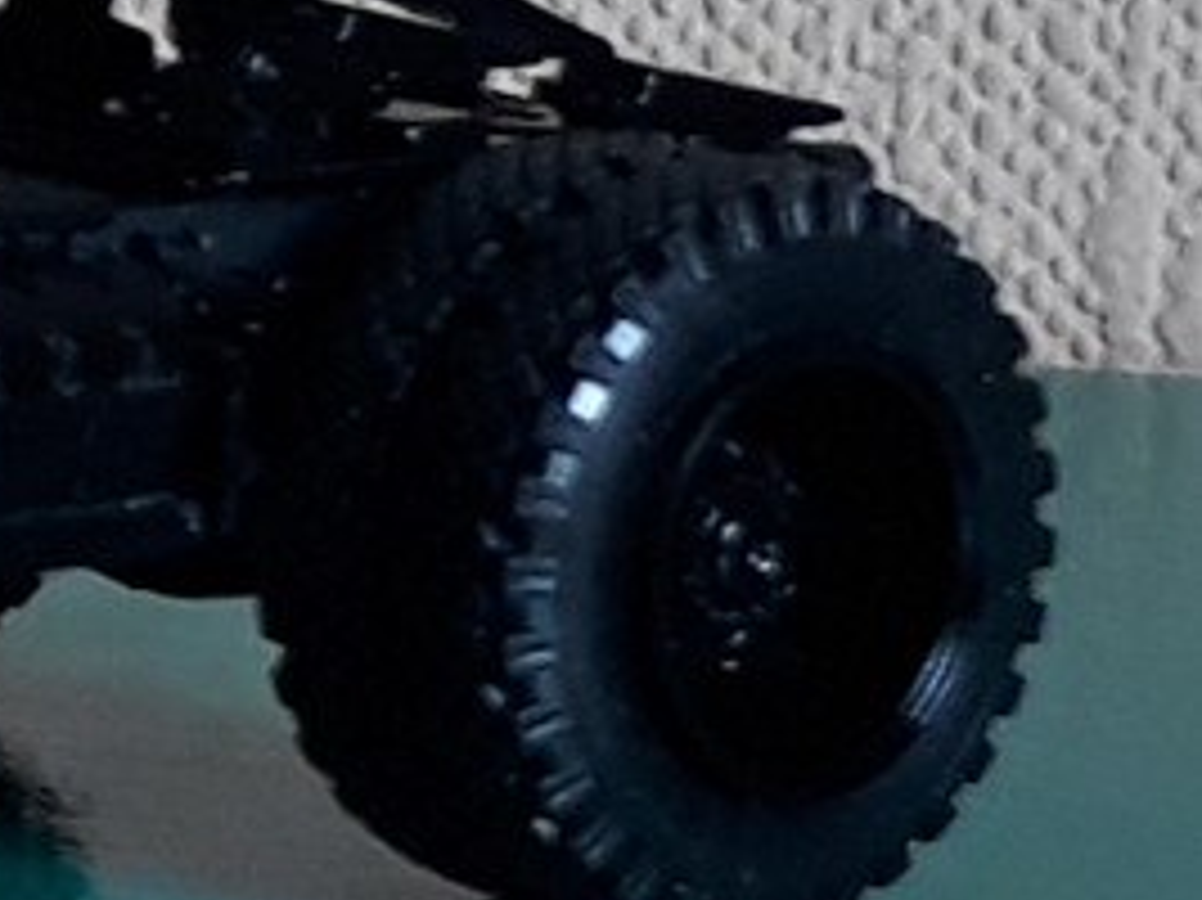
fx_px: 3748
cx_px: -1195
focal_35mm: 108
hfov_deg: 14.9
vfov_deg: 13.3
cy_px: -180
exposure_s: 1/33
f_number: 1.9
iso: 80
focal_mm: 3.6
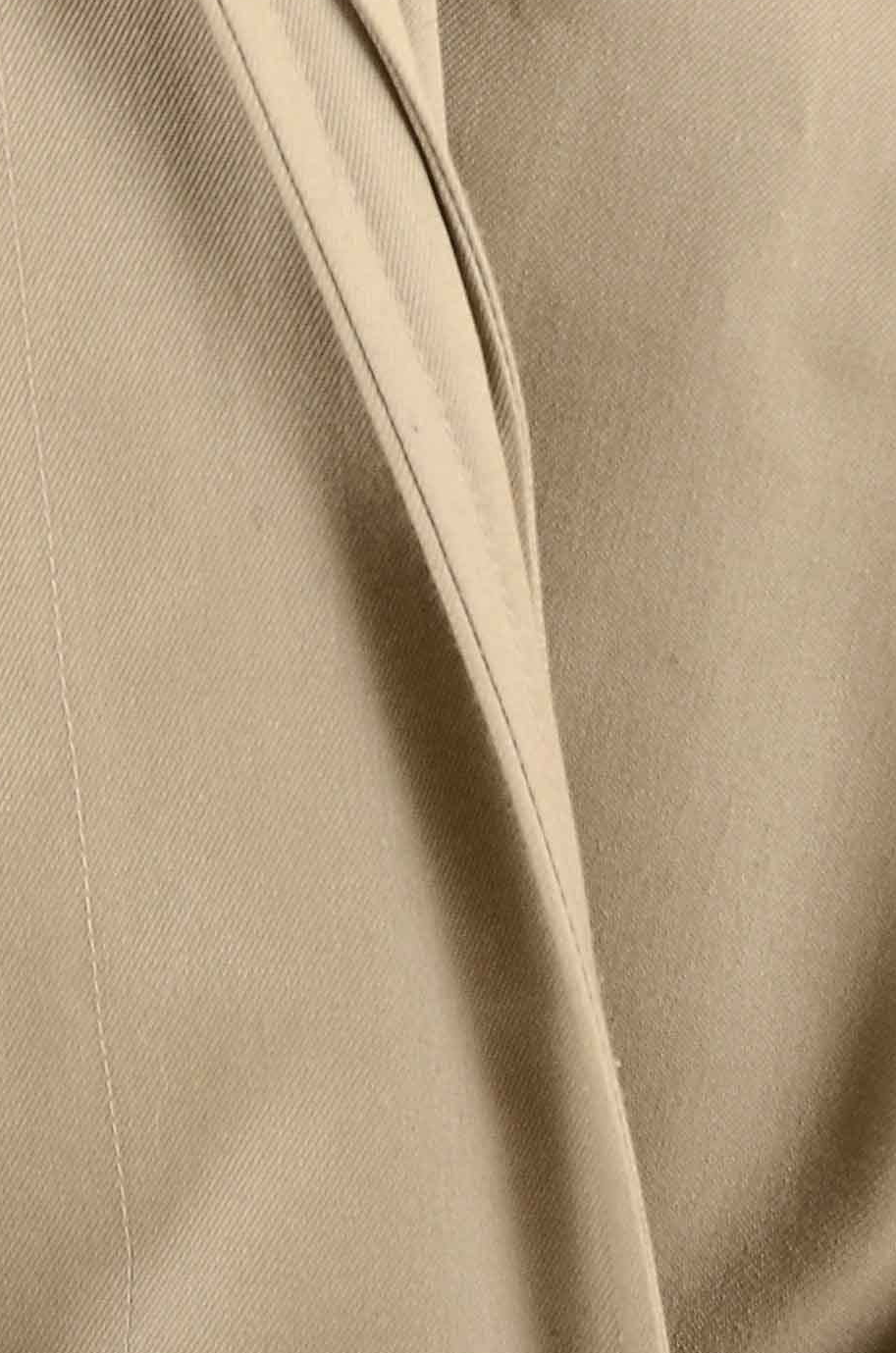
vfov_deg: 3.7
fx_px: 21110
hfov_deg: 2.4
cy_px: -469
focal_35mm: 563
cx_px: 317
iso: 160
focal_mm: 105
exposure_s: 1/80
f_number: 7.1
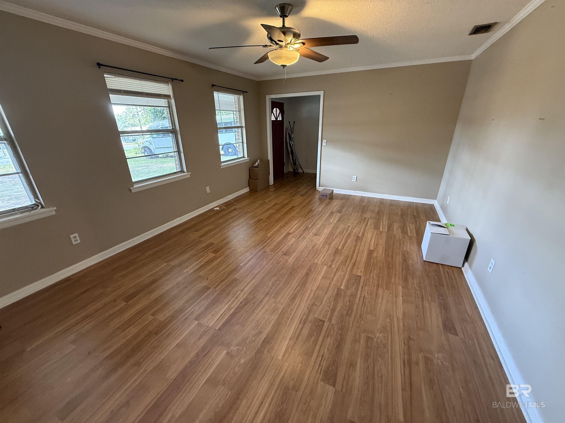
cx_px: 282
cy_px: 212
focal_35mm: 14
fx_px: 229
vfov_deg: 85.7
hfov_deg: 102.1
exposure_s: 1/60
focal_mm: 2.22
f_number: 2.2
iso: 400
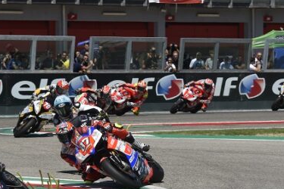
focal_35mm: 278
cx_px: 67
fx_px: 2193
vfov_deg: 4.9
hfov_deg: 7.4
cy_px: 94
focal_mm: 112
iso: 400
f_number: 9
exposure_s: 1/1250
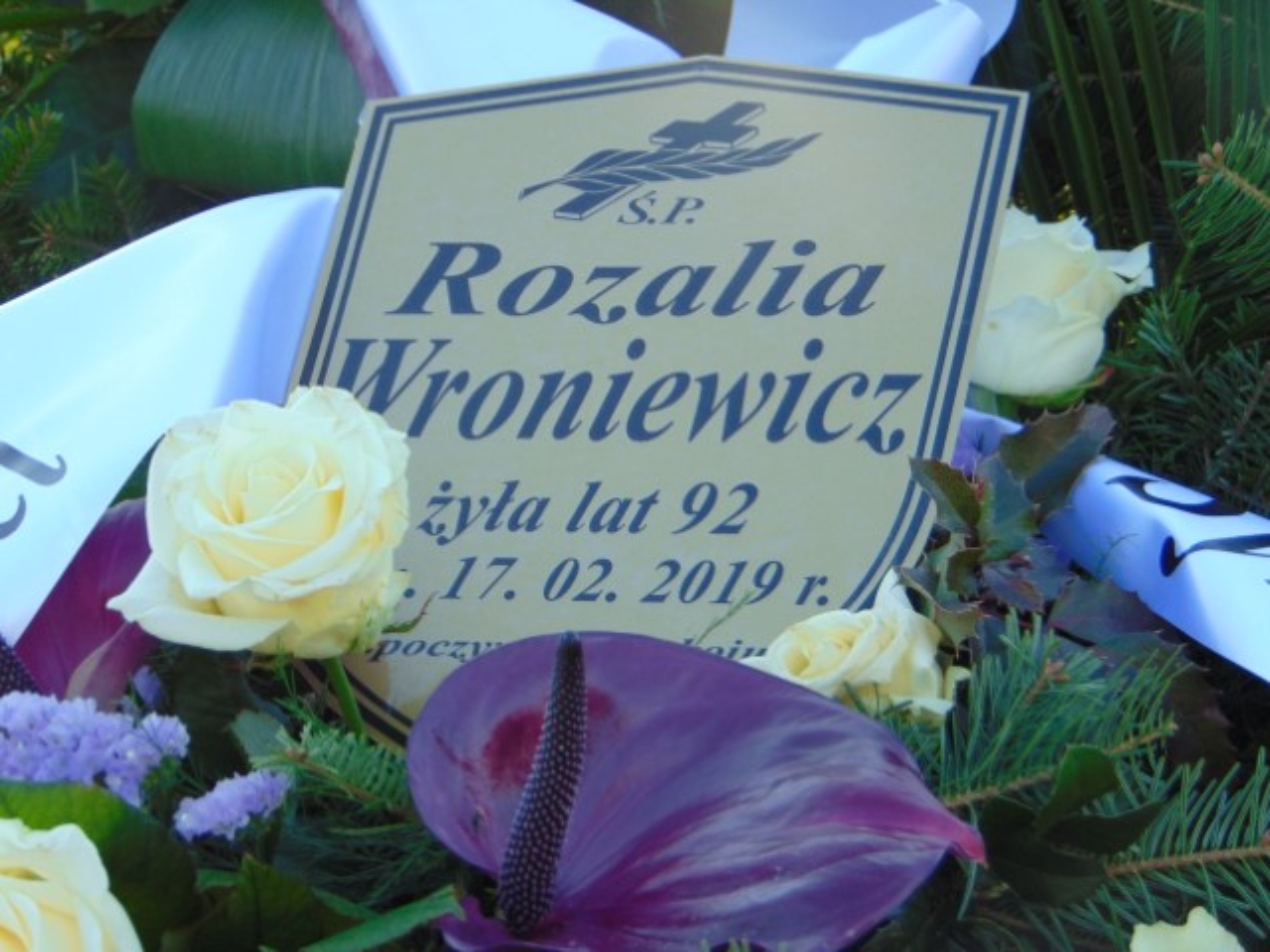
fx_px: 6017
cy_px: 476
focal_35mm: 164
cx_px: 635
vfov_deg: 9.1
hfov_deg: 12.0
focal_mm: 29.5
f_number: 4
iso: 80
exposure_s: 1/125
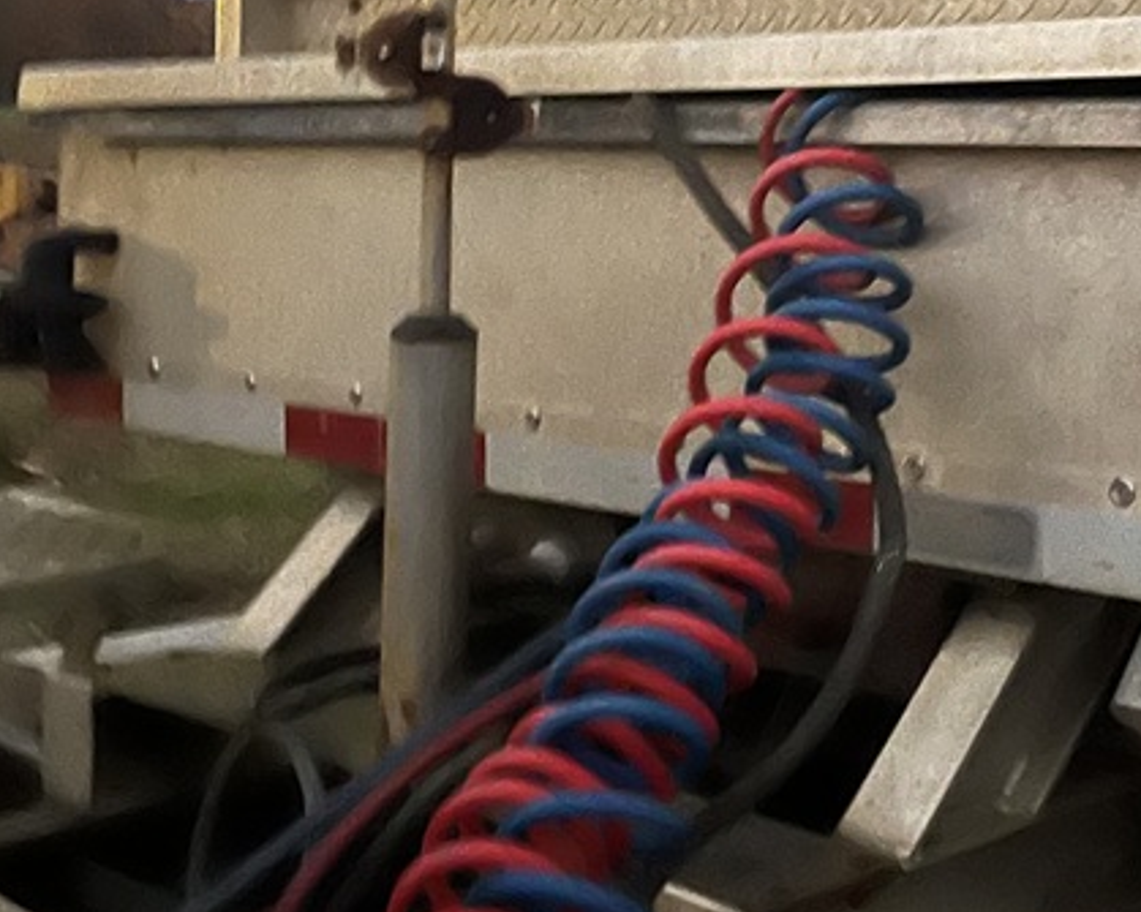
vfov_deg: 24.5
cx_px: 931
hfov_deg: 30.1
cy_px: 163
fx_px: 2059
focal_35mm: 61
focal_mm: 5.1
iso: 1250
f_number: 1.6
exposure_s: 1/9
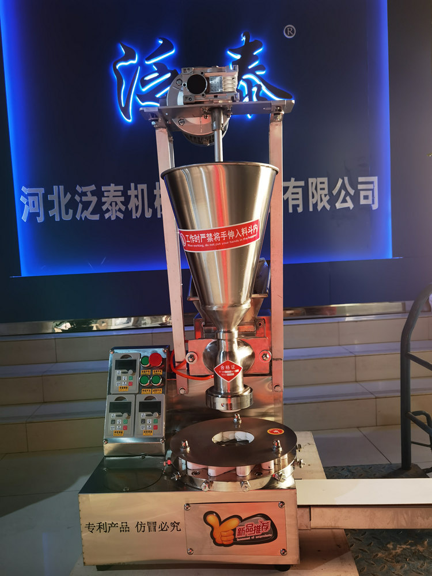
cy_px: 288
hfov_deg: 51.4
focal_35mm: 27
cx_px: 216
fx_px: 449
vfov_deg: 65.3
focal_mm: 6.71
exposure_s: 1/50
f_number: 1.9
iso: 200
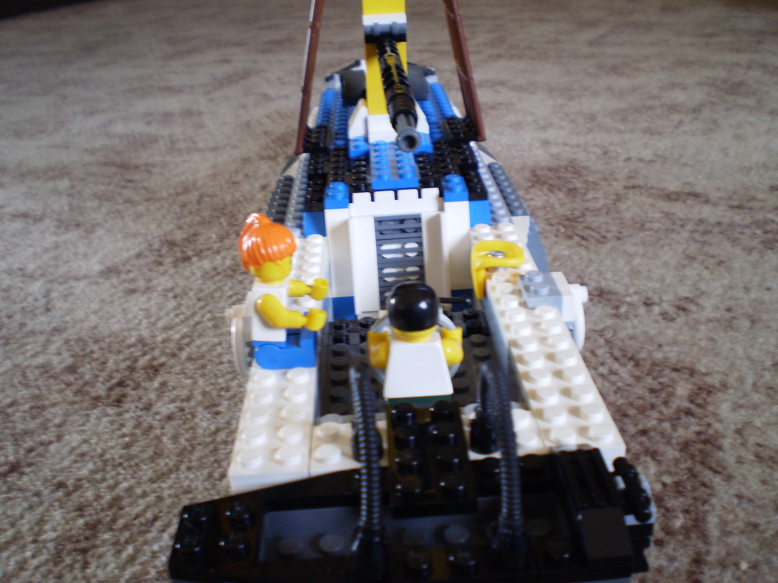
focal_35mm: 36
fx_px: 809
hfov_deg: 51.4
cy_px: 292
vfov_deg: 39.7
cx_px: 389
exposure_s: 1/10
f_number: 3.1
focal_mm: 6.3
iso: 125
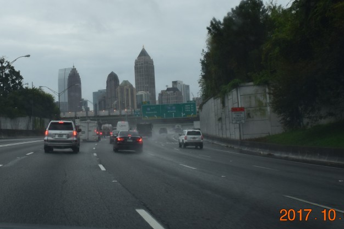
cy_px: 56
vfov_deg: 22.7
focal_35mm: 59
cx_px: 132
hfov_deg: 33.8
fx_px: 563
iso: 400
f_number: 10
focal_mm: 24
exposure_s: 1/250
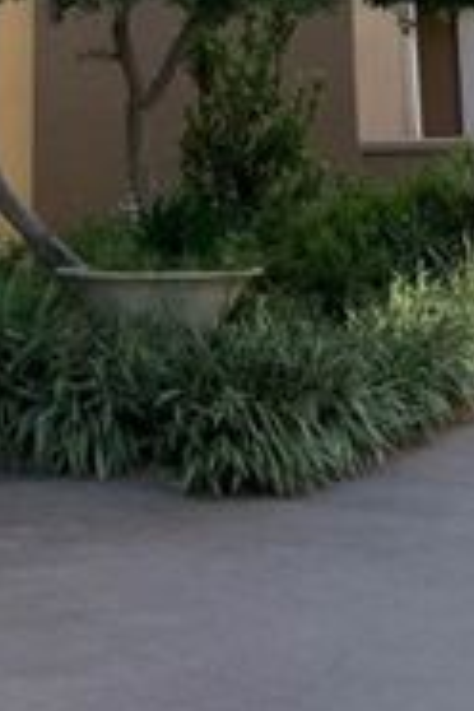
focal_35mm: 97
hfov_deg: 14.1
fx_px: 1916
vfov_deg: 18.8
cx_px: 248
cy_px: -323
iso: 25
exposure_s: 1/842
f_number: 1.8
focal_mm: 4.25
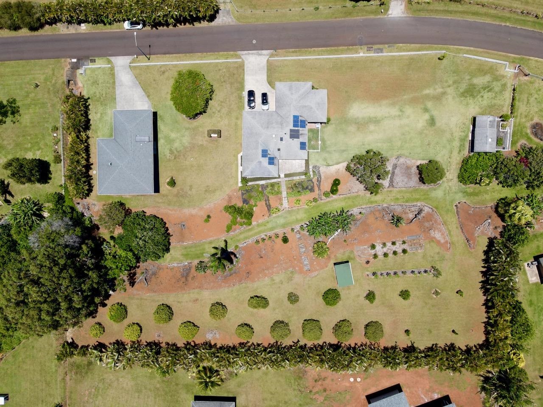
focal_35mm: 24
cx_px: 272
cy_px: 204
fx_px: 376
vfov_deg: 56.8
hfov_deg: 71.6
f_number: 2.8
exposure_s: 1/640
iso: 100
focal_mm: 4.5
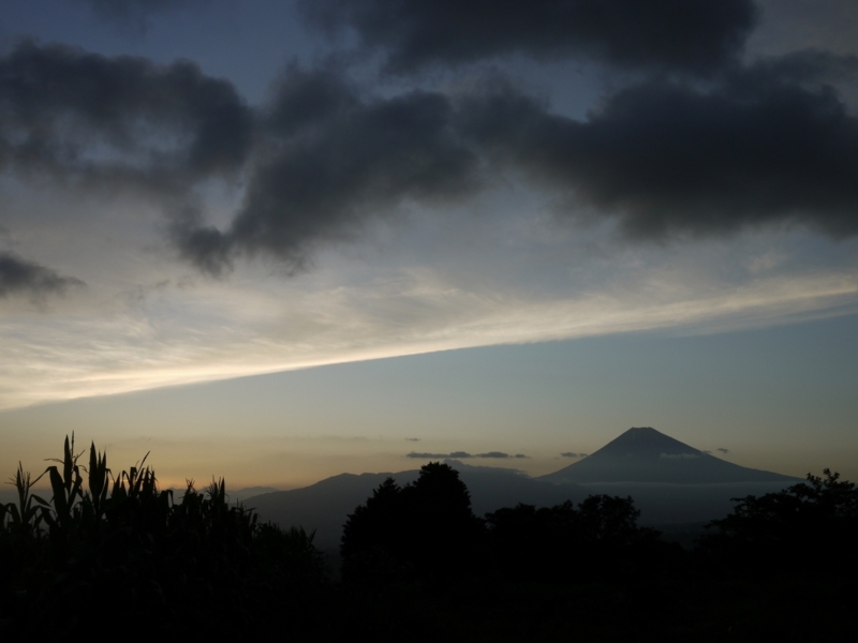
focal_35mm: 40
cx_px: 429
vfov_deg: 36.0
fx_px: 991
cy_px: 322
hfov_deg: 46.8
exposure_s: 1/30
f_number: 16
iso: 100
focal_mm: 20
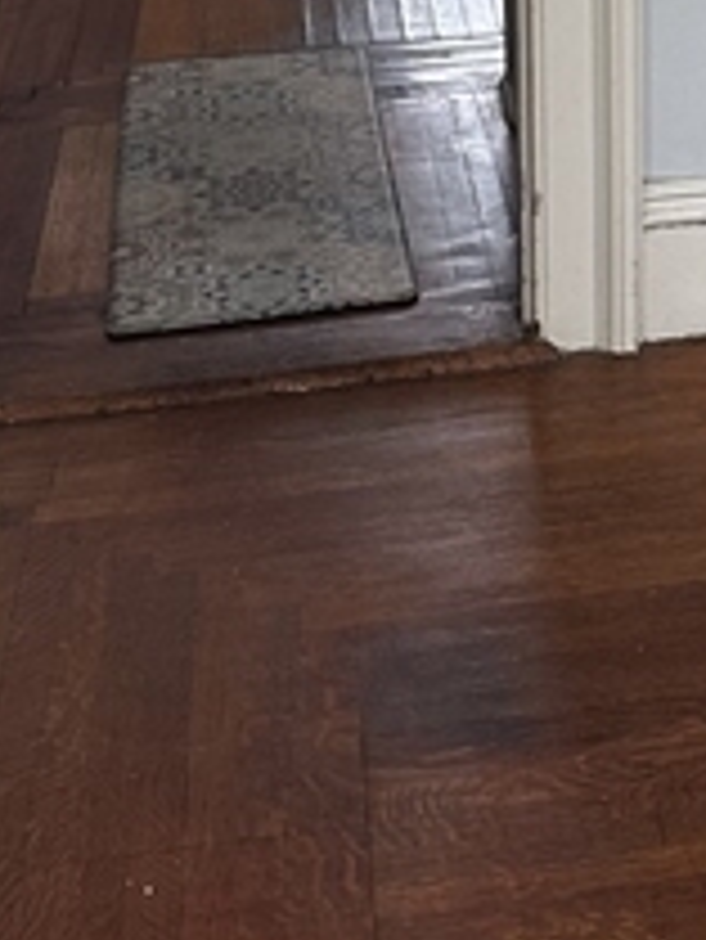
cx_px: 877
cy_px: -220
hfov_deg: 16.1
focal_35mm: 88
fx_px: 2391
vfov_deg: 20.6
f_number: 1.78
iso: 160
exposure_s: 1/60
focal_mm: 6.86
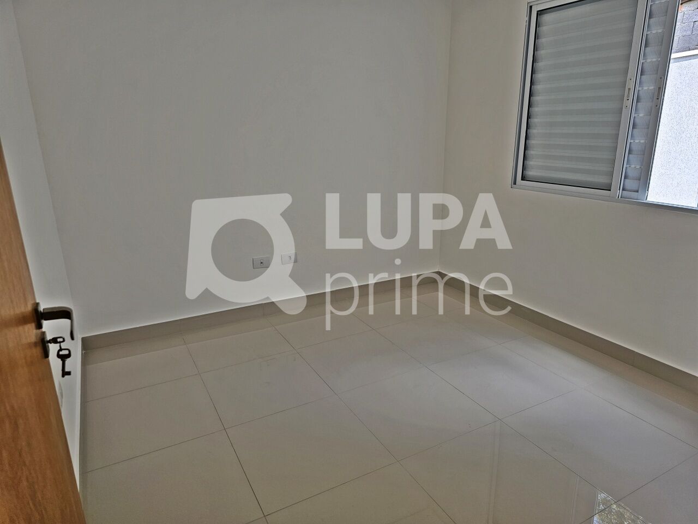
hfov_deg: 73.9
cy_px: 262
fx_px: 464
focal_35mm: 23
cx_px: 349
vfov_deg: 58.9
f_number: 1.7
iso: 25
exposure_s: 1/120
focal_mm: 6.3
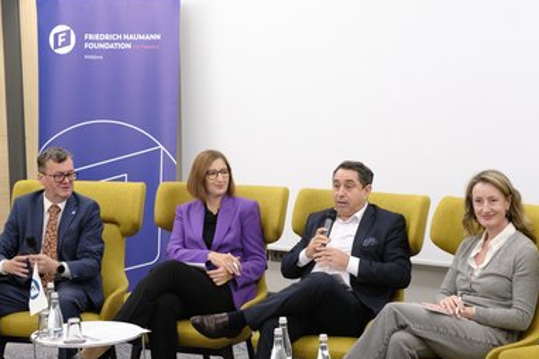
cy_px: 183
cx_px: 265
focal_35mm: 91
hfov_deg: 22.4
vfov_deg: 15.0
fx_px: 1363
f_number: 4
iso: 6400
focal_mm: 56
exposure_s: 1/75
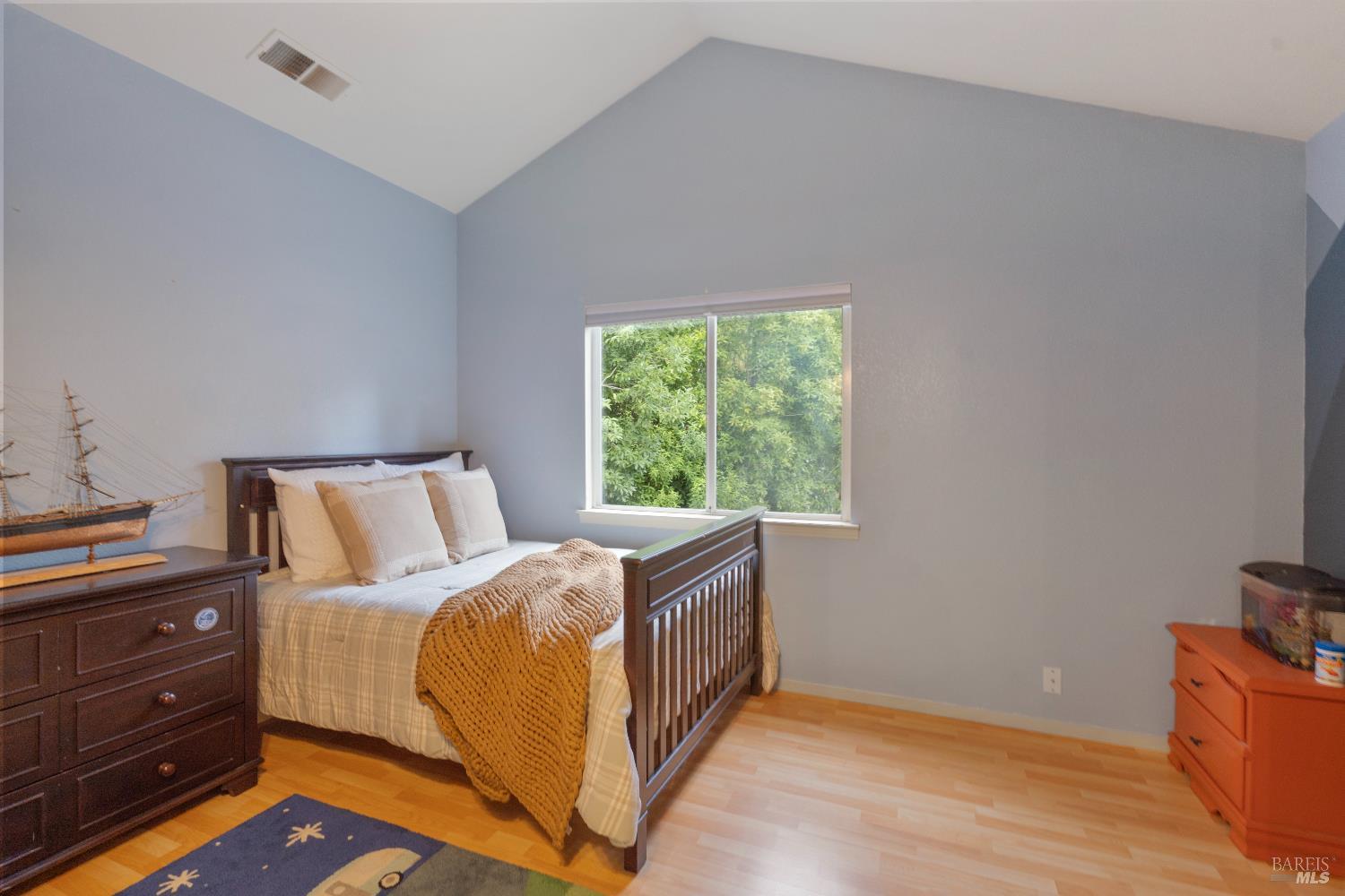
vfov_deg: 73.7
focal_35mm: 16
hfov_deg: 96.7
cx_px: 672
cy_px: 448
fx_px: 598
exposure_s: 1/3
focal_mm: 16
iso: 160
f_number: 7.1
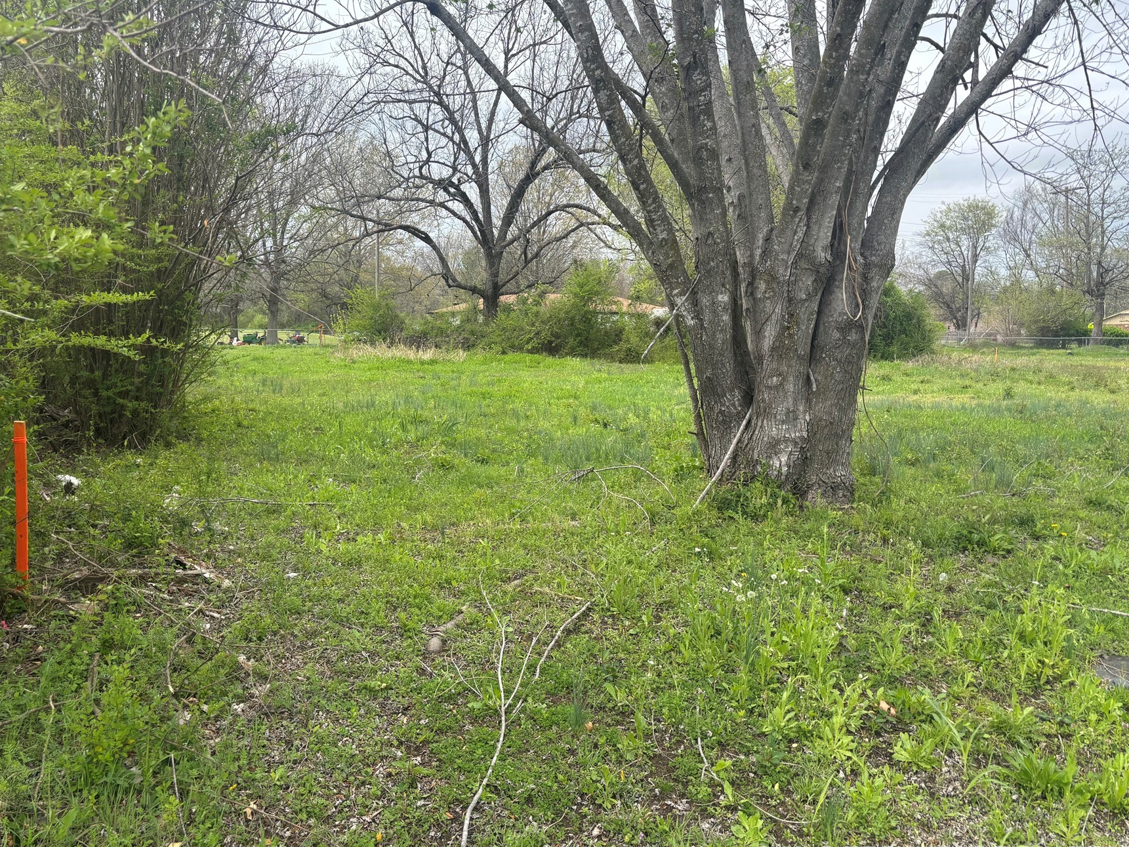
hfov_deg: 61.6
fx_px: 946
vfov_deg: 48.2
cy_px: 412
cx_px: 526
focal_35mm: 29
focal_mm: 5.96
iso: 50
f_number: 1.6
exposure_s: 1/1139
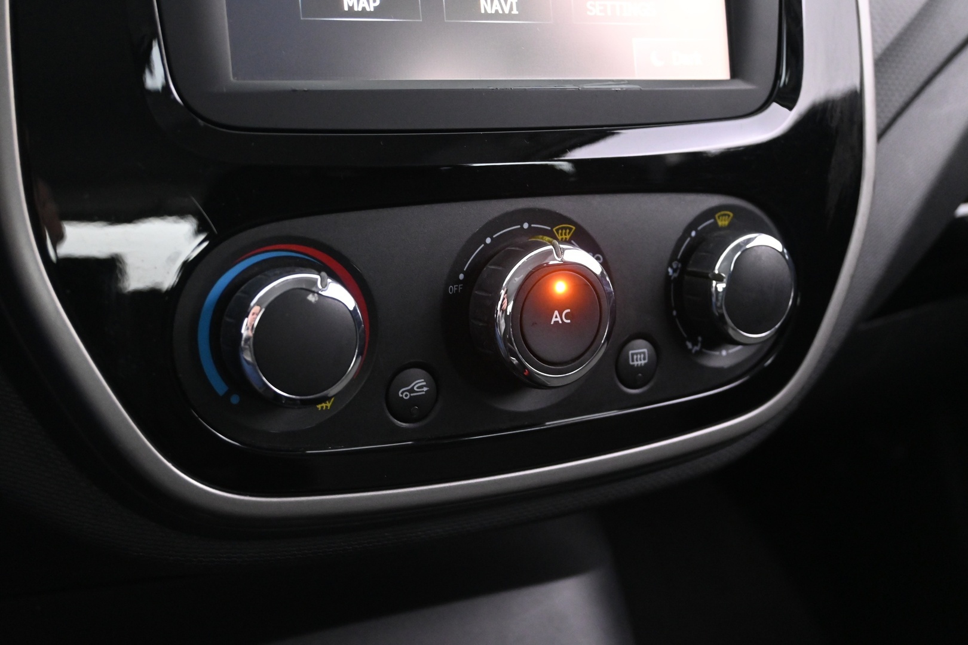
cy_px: 322
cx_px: 484
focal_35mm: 45
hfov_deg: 43.6
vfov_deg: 29.9
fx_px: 1210
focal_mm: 30
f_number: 4.8
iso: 3200
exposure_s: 1/13
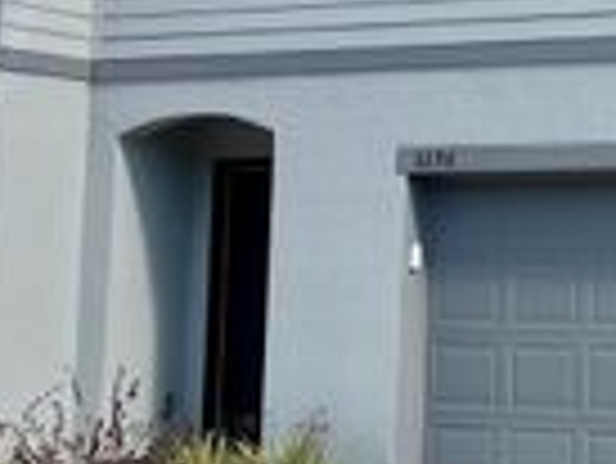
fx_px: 1692
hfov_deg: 19.0
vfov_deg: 15.1
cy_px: -61
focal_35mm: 95
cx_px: 814
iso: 50
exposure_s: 1/3831
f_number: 1.5
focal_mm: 5.7
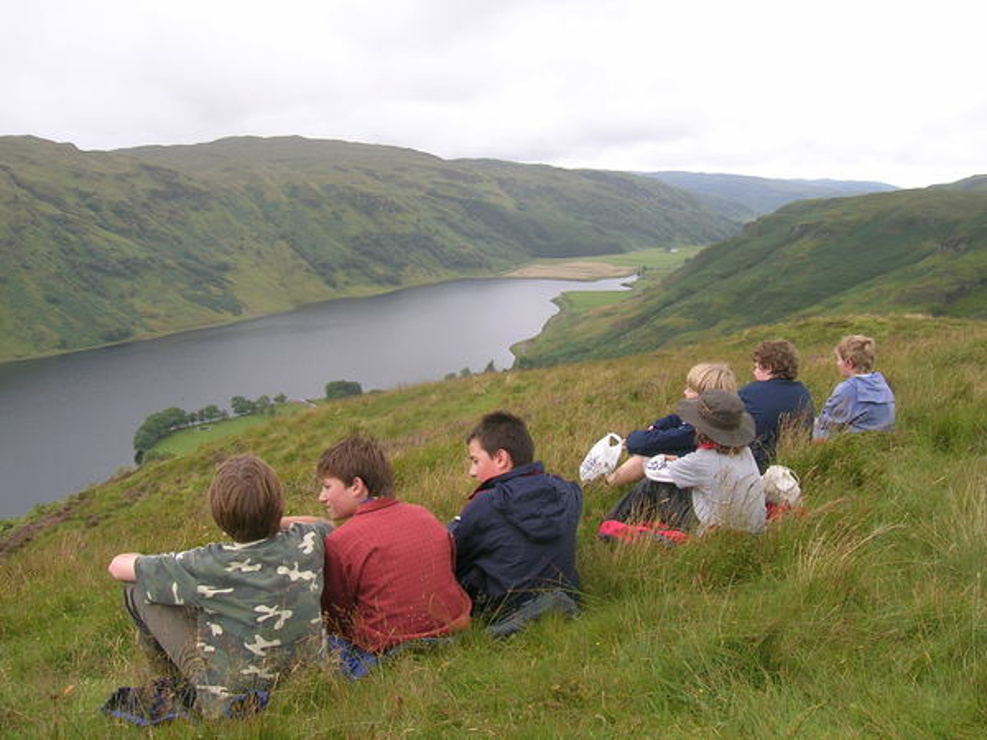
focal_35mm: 35
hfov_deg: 52.6
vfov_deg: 40.7
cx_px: 494
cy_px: 370
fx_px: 998
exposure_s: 1/163
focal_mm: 5.4
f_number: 4.8
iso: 50
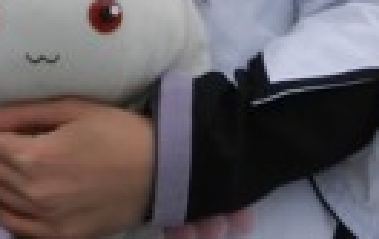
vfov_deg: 5.4
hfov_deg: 8.6
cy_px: 164
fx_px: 2525
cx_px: 112
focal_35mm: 244
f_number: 4
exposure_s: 1/800
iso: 160
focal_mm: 6.7
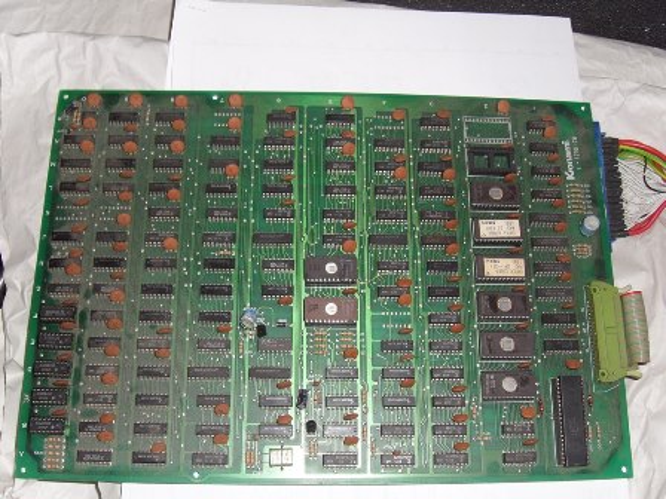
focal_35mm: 39
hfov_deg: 47.9
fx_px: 750
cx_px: 333
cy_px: 250
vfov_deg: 36.8
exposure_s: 1/45
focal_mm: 7
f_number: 10.4
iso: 100
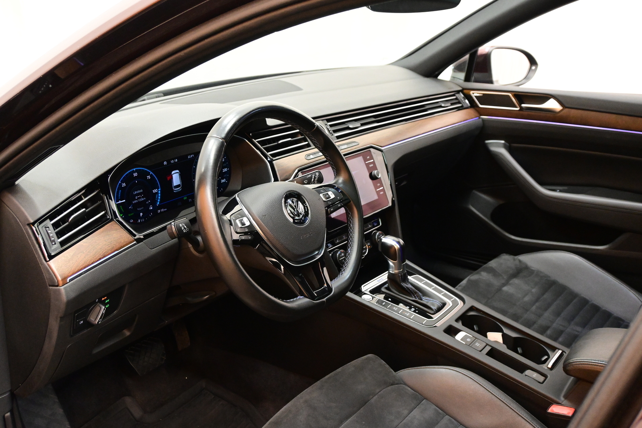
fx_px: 736
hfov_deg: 47.2
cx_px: 321
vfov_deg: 32.4
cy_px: 214
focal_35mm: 41
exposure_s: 1/40
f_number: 5.6
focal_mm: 27.5
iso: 4500
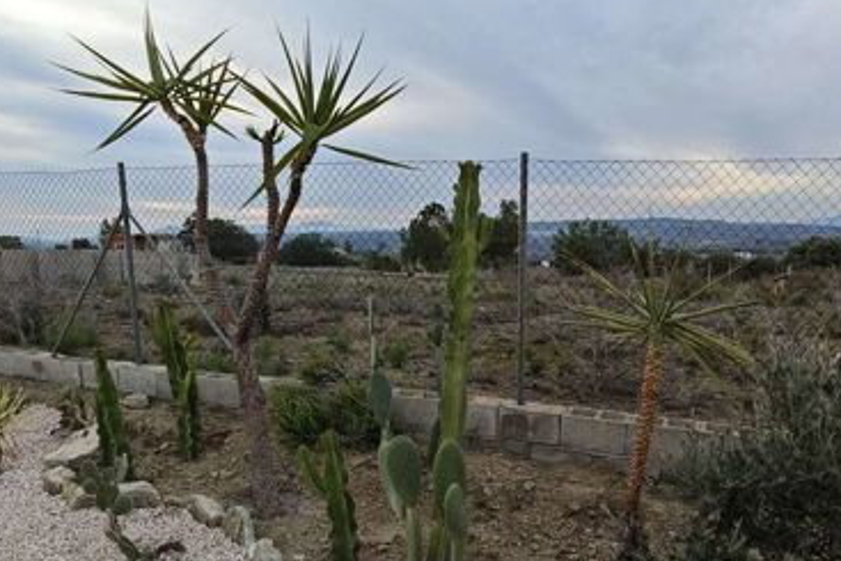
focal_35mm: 28
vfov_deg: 45.3
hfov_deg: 65.3
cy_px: 401
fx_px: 654
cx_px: 464
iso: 50
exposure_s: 1/120
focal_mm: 2.16
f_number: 2.2
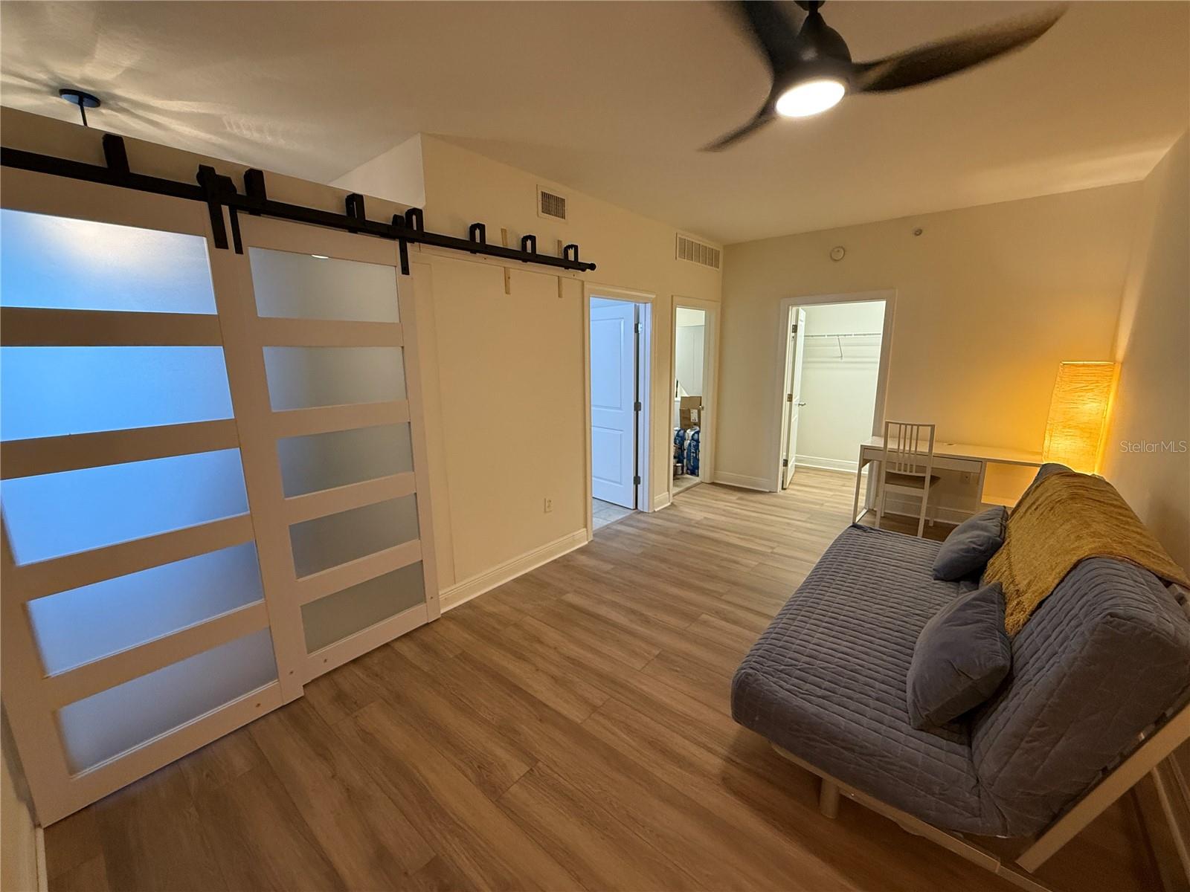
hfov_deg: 102.1
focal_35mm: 14
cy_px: 446
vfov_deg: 85.7
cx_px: 595
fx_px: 481
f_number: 2.2
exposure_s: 1/60
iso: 250
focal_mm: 2.22
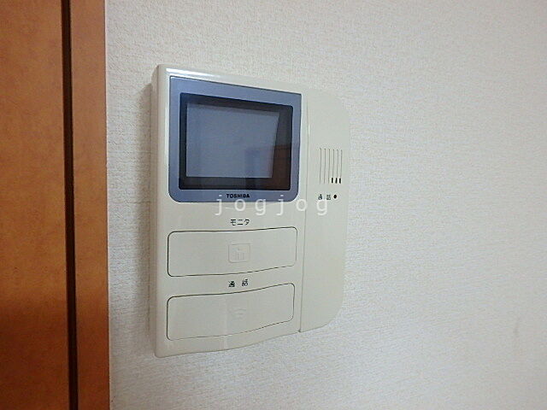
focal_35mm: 23
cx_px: 274
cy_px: 205
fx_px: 363
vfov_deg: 58.9
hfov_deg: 73.9
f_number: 3.8
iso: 640
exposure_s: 1/30
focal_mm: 4
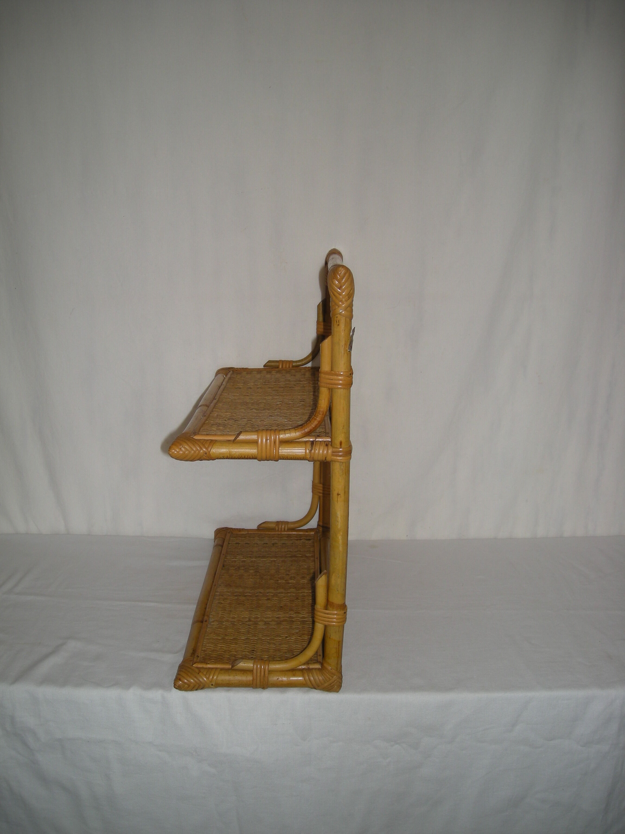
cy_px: 417
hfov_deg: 40.7
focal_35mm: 35
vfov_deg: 52.6
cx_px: 312
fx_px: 843
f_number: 2.8
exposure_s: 1/53.5
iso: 50
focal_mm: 5.7
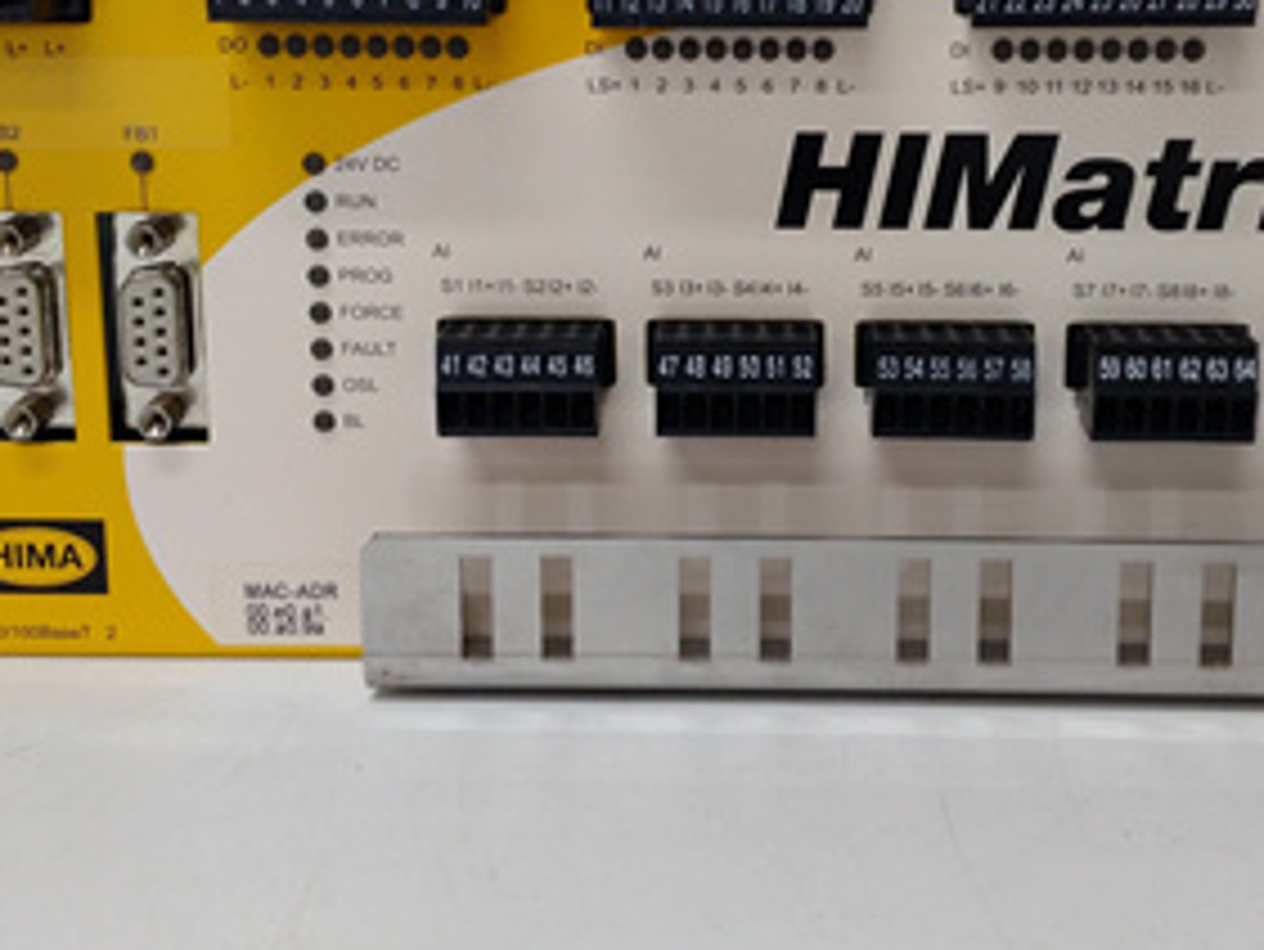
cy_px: 250
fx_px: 1753
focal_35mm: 48
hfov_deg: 39.5
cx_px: 733
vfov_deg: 29.9
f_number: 2
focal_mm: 3.79
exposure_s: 1/33
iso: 194
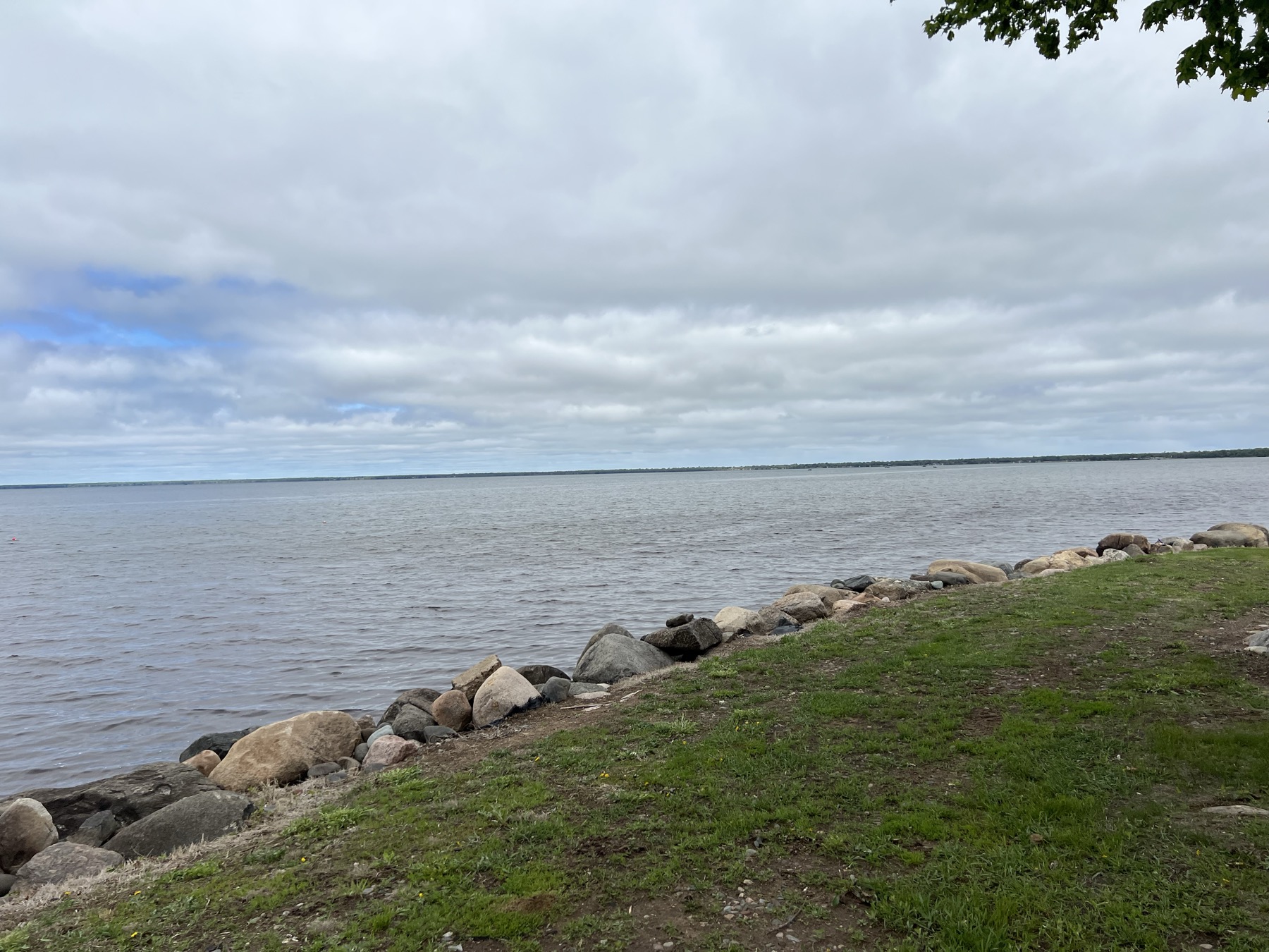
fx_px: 953
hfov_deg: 67.3
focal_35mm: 26
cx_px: 634
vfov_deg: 53.1
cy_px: 476
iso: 50
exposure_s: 1/7463
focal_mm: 5.7
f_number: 1.5
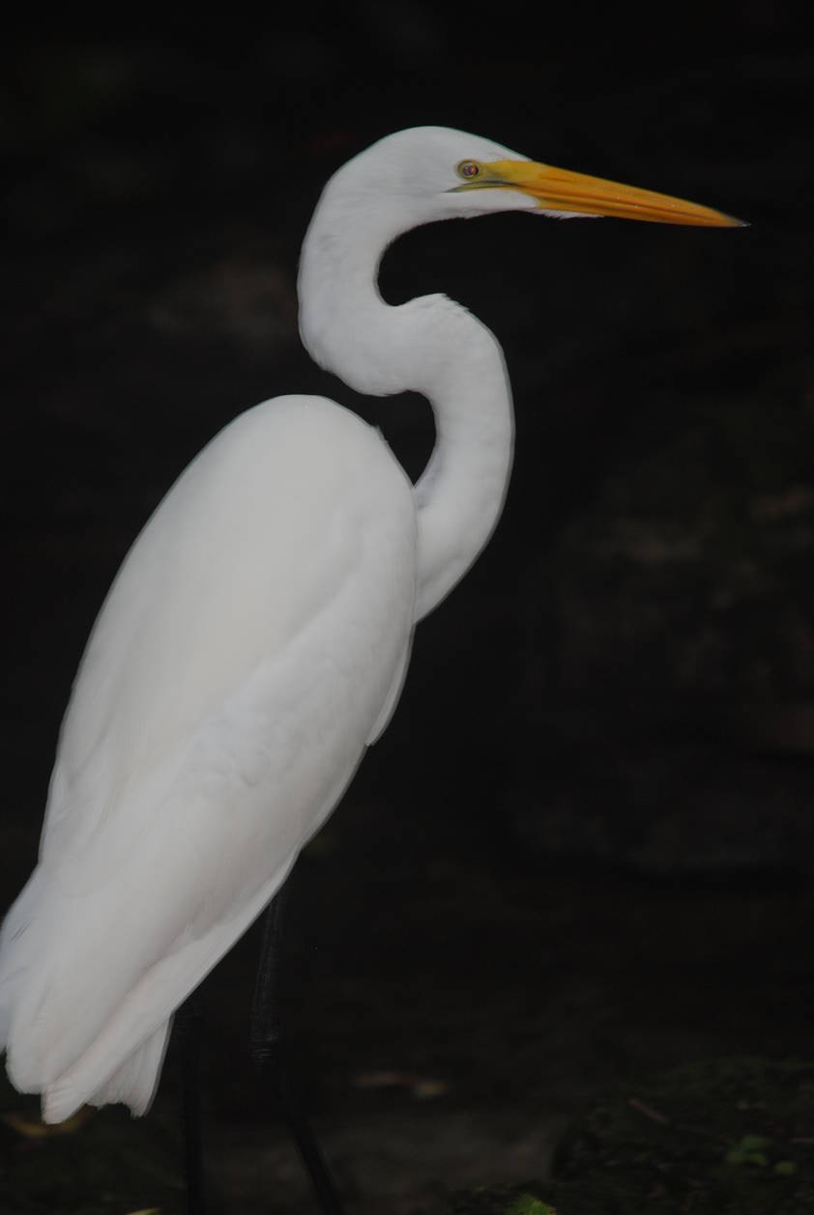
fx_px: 15490
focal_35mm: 458
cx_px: 371
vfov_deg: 4.5
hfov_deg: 3.0
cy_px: 696
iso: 200
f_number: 5.3
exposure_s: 1/60
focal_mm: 240
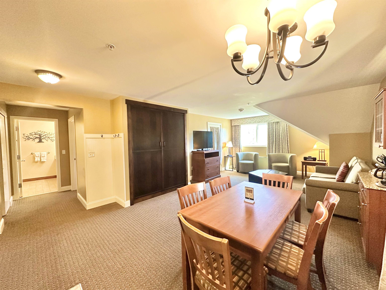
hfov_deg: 102.1
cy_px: 145
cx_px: 193
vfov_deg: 85.7
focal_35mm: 14
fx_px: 156
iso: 320
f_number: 2.2
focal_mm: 2.22
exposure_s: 1/60
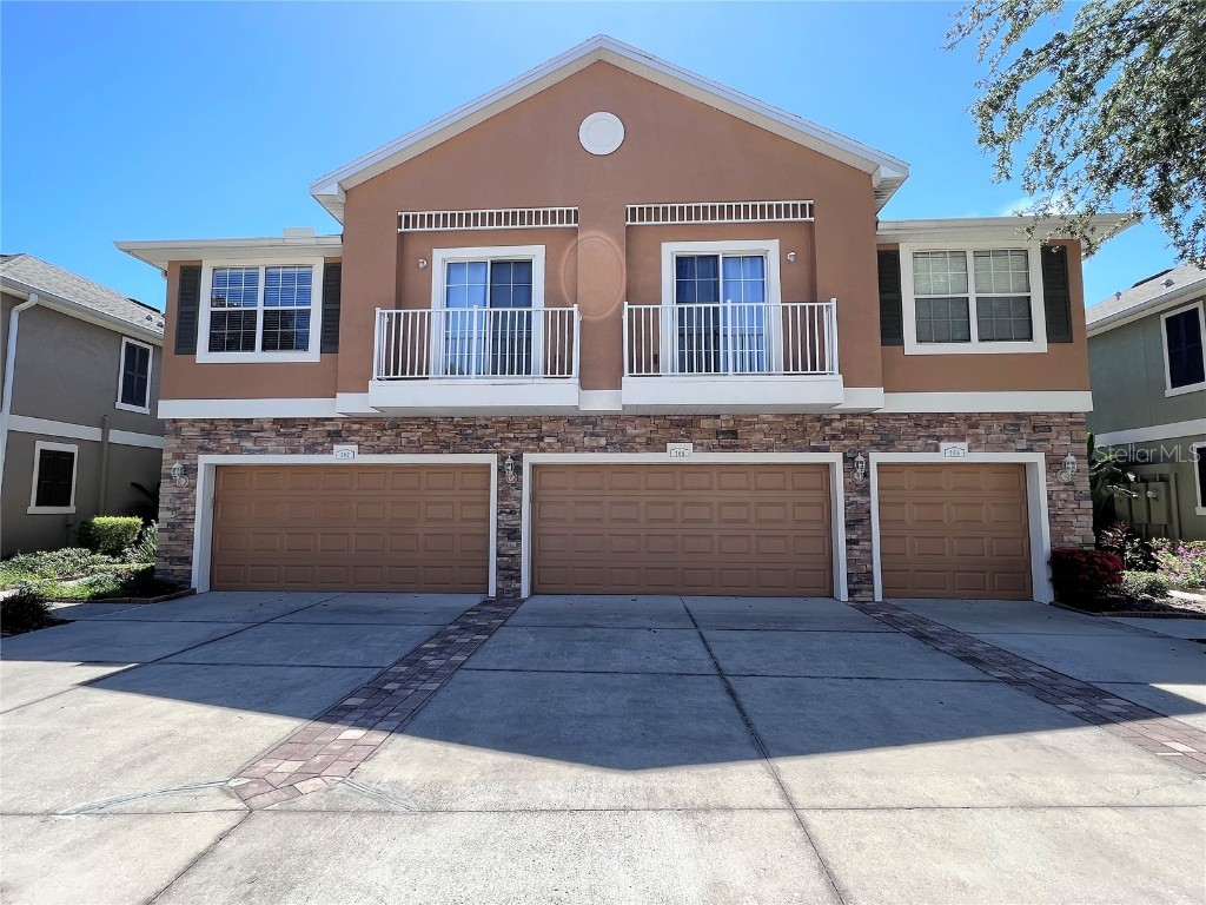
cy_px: 452
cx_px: 603
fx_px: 453
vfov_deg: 89.9
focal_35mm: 13
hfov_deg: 106.2
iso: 32
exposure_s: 1/605
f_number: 1.8
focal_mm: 1.57
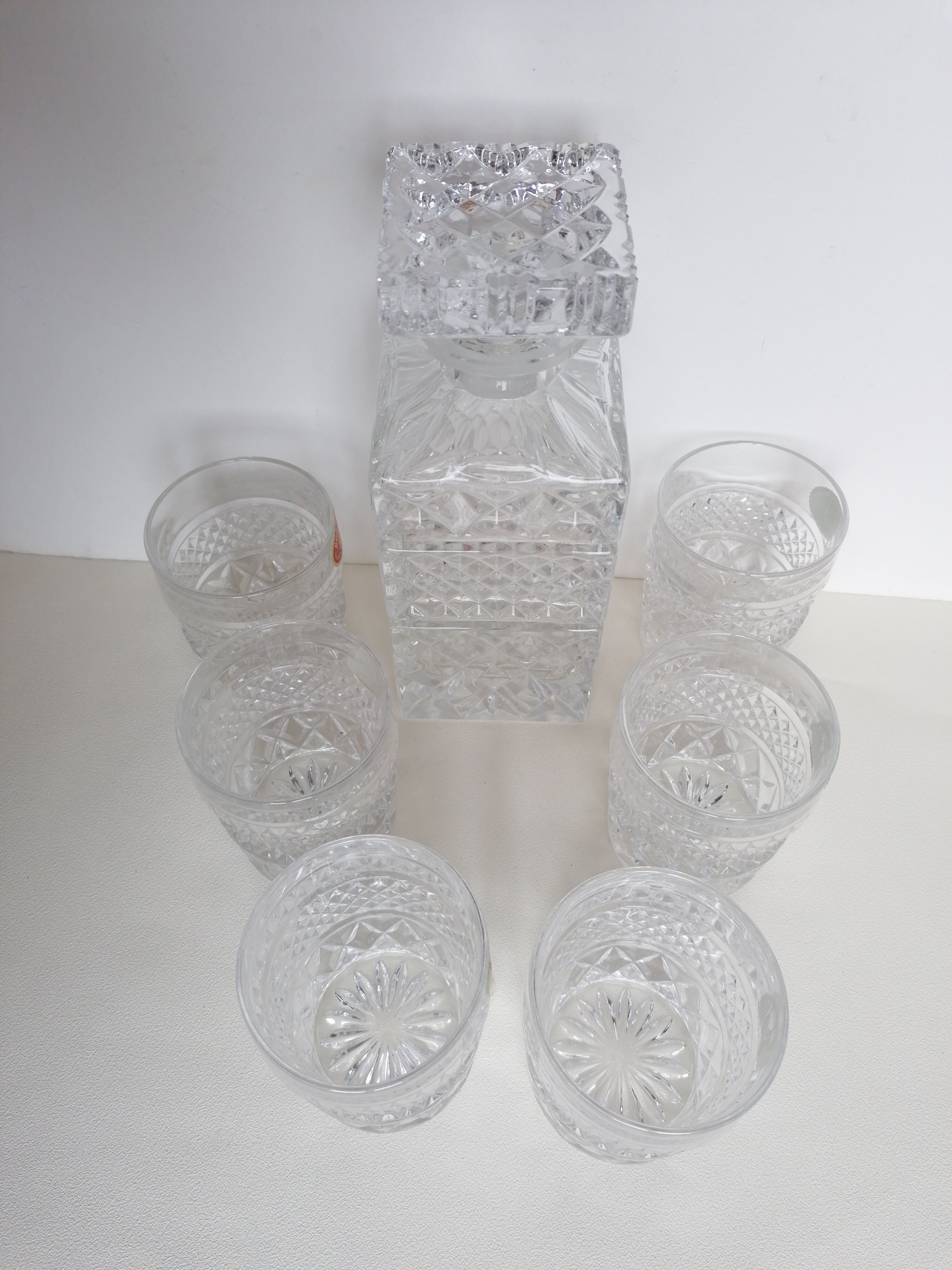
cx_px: 476
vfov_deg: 65.3
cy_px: 635
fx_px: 990
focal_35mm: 27
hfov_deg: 51.4
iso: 50
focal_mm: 4.75
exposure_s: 3
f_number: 1.8
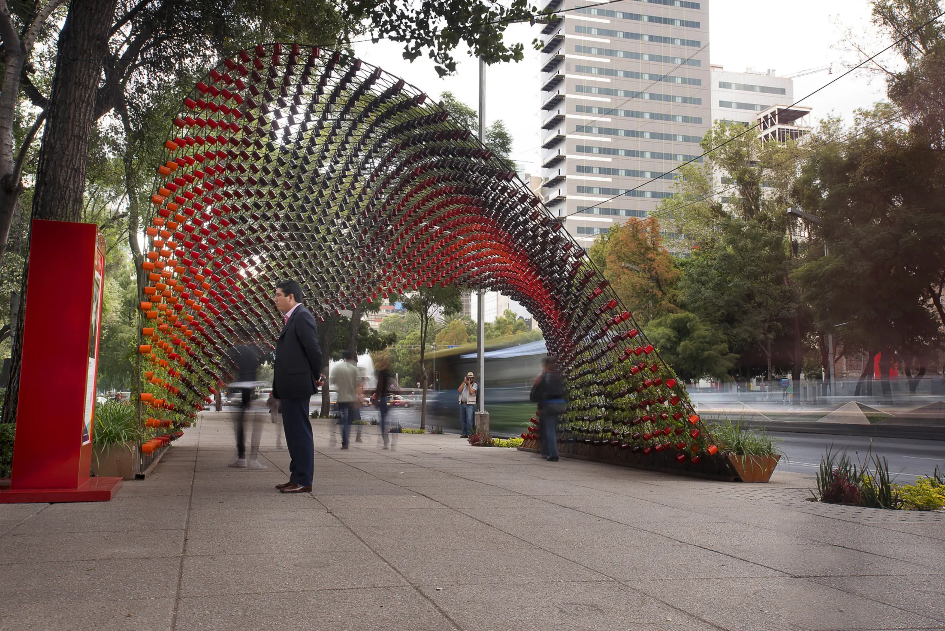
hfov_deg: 54.4
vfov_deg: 37.9
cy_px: 316
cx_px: 472
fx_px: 919
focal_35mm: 35
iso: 50
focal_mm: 35
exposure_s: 1.3
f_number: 11
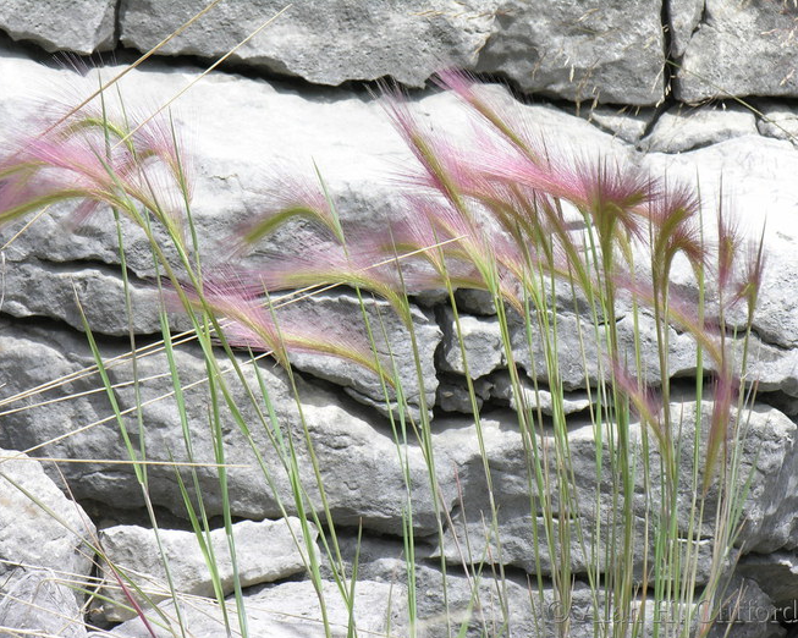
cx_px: 404
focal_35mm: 201
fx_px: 4746
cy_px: 320
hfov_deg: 9.6
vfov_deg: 7.7
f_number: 6.5
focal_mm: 49
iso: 50
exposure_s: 1/110
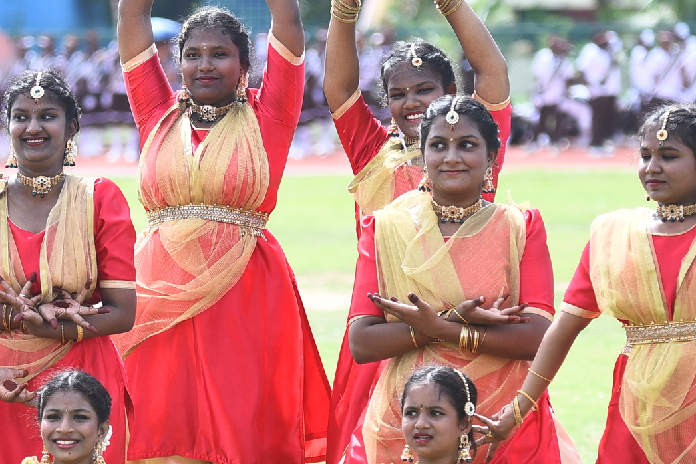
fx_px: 6227
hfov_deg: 6.4
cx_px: 239
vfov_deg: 4.3
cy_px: 285
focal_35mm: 322
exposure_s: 1/1250
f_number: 2.8
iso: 200
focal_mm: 112
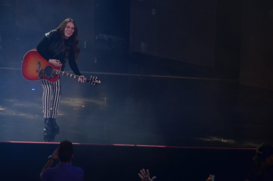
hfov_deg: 4.0
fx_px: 3859
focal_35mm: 510
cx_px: 46
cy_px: 56
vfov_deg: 2.7
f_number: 5.6
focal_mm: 200
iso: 800
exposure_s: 1/125
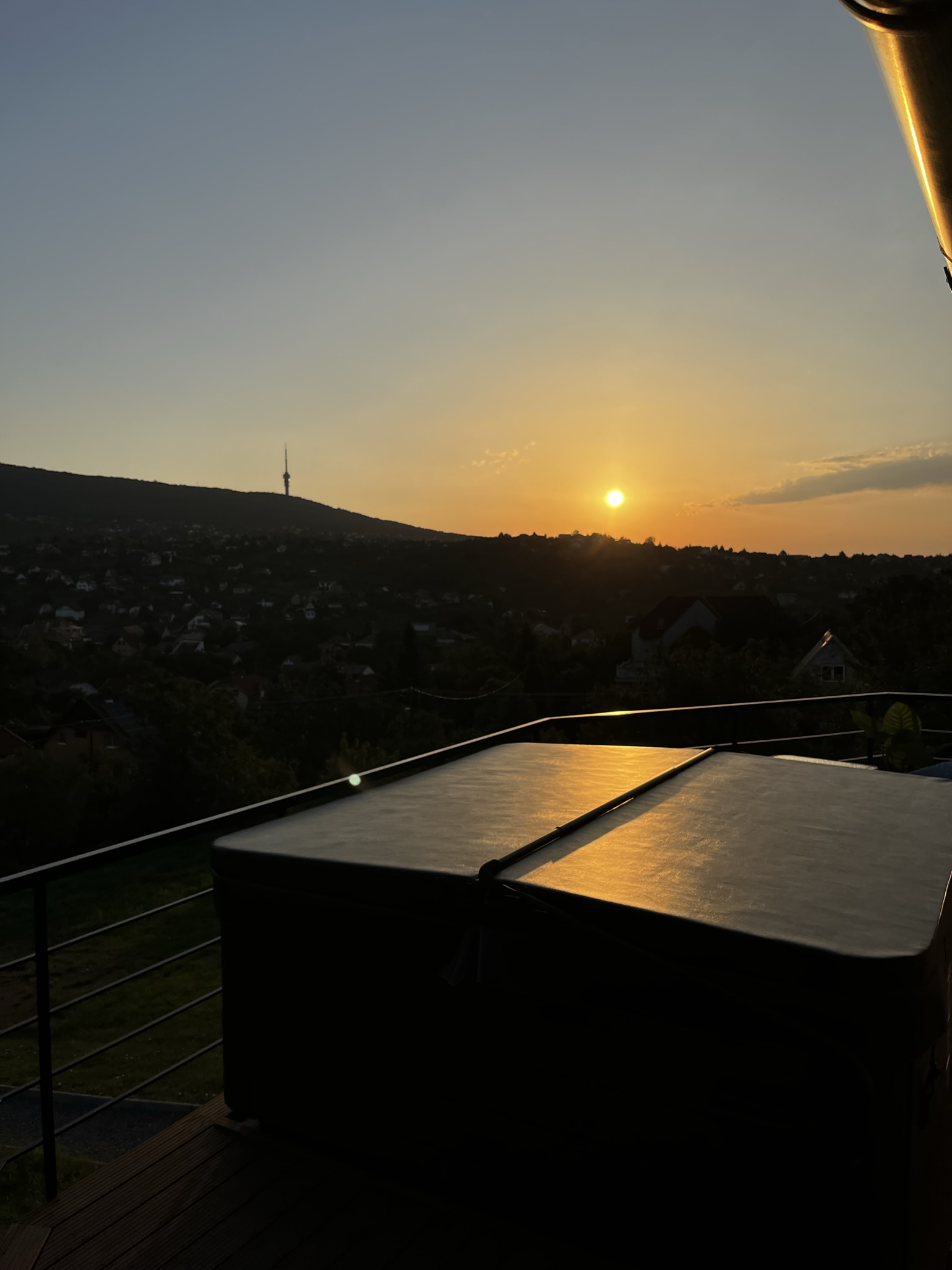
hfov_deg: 53.1
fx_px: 953
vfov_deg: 67.3
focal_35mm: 26
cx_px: 476
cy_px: 635
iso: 50
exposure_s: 1/9901
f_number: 1.6
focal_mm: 5.1
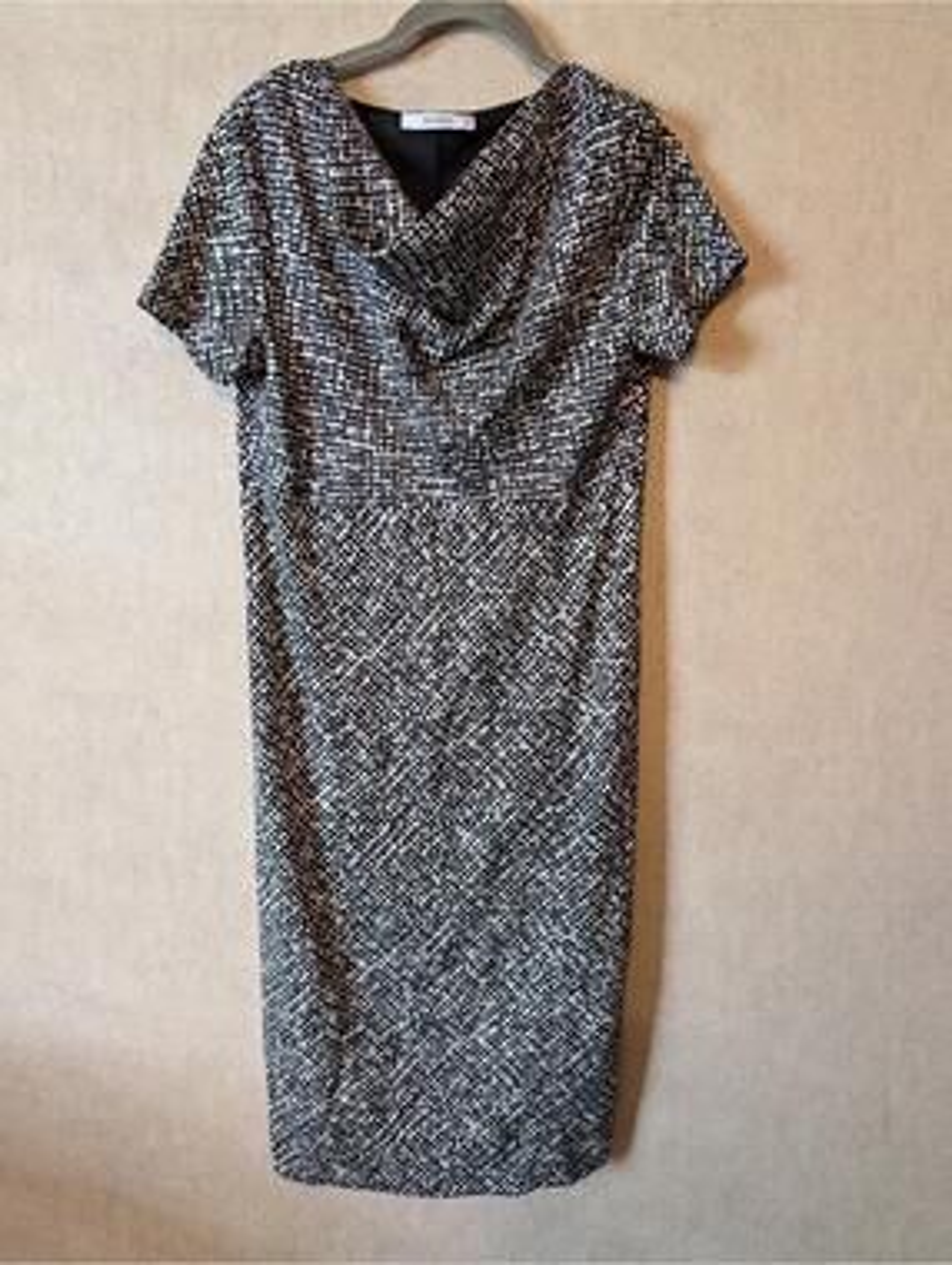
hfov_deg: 56.9
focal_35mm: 24
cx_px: 476
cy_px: 632
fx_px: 878
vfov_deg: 71.5
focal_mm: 6.9
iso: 462
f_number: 1.68
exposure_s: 1/60
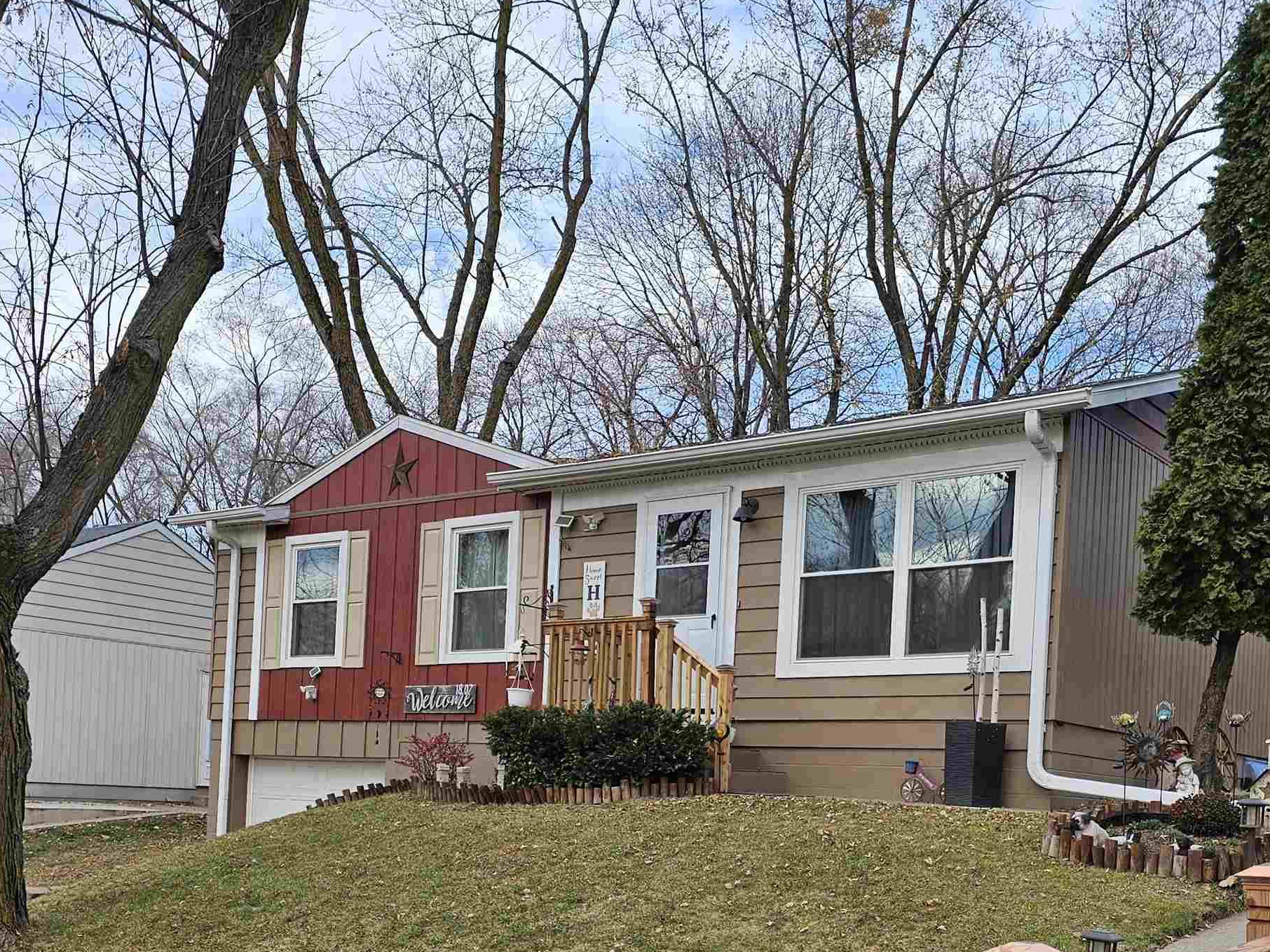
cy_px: 800
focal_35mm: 39
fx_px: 1431
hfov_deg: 47.7
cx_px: 723
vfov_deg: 35.3
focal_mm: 6.3
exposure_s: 1/258
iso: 10
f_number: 1.7
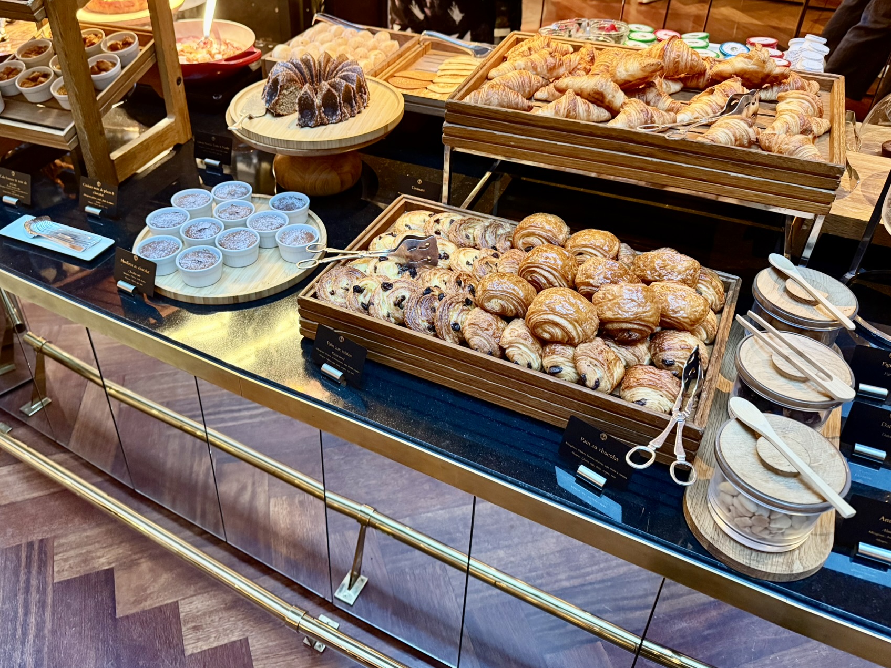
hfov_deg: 61.4
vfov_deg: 48.1
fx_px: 746
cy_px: 284
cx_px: 378
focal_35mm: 29
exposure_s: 1/50
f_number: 1.78
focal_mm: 6.76
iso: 640
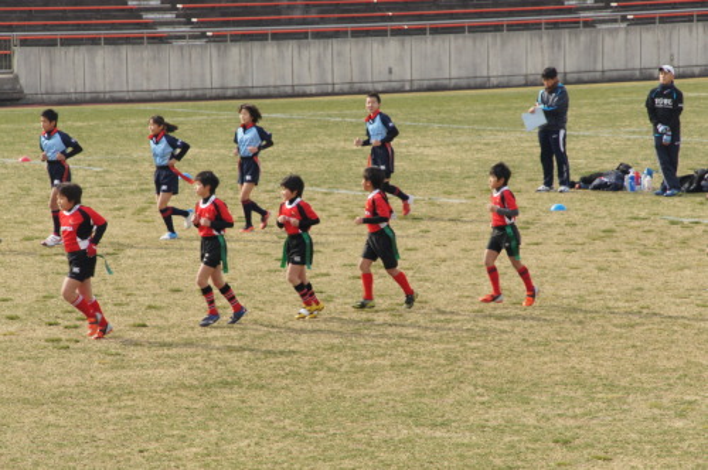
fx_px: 4390
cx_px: 354
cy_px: 235
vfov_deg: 6.1
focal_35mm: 224
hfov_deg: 9.2
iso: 320
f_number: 16
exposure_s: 1/160
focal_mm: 149
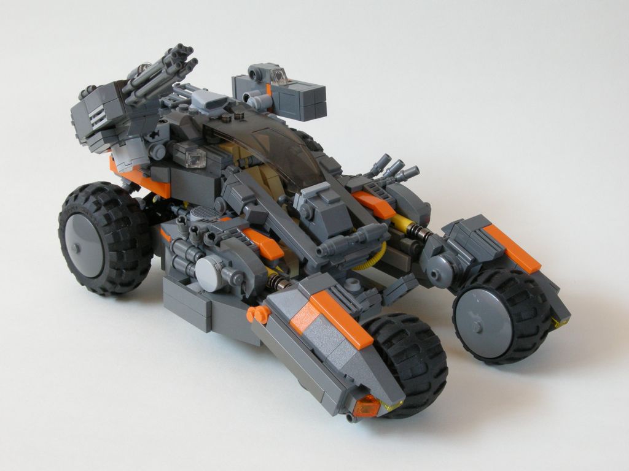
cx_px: 314
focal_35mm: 75
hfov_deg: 26.0
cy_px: 236
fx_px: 1363
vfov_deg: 19.6
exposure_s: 1/2.8
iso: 200
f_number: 7.6
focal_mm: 15.7
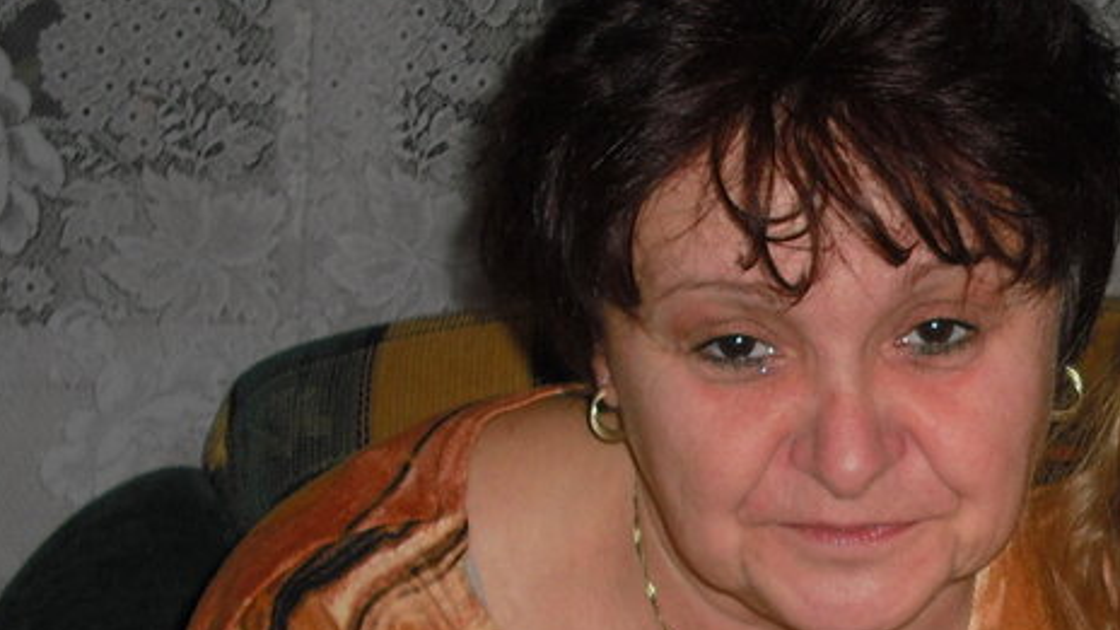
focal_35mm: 107
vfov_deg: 11.2
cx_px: 1163
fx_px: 3178
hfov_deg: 19.3
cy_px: 649
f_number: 2.8
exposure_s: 1/60
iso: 100
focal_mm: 6.2
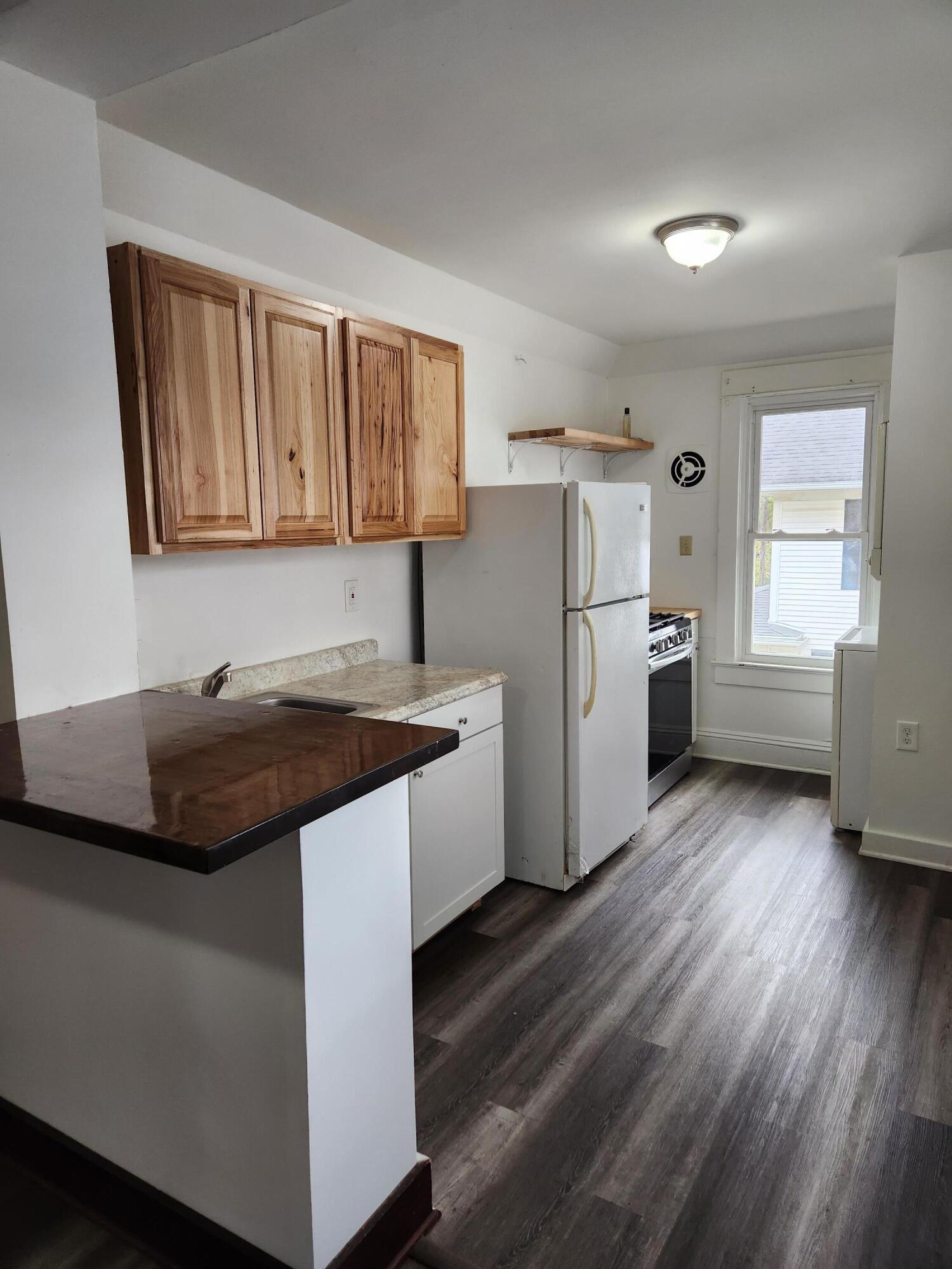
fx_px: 843
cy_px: 634
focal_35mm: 23
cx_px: 476
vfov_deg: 73.9
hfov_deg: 58.9
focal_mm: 5.4
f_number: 1.8
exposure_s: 1/180
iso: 160
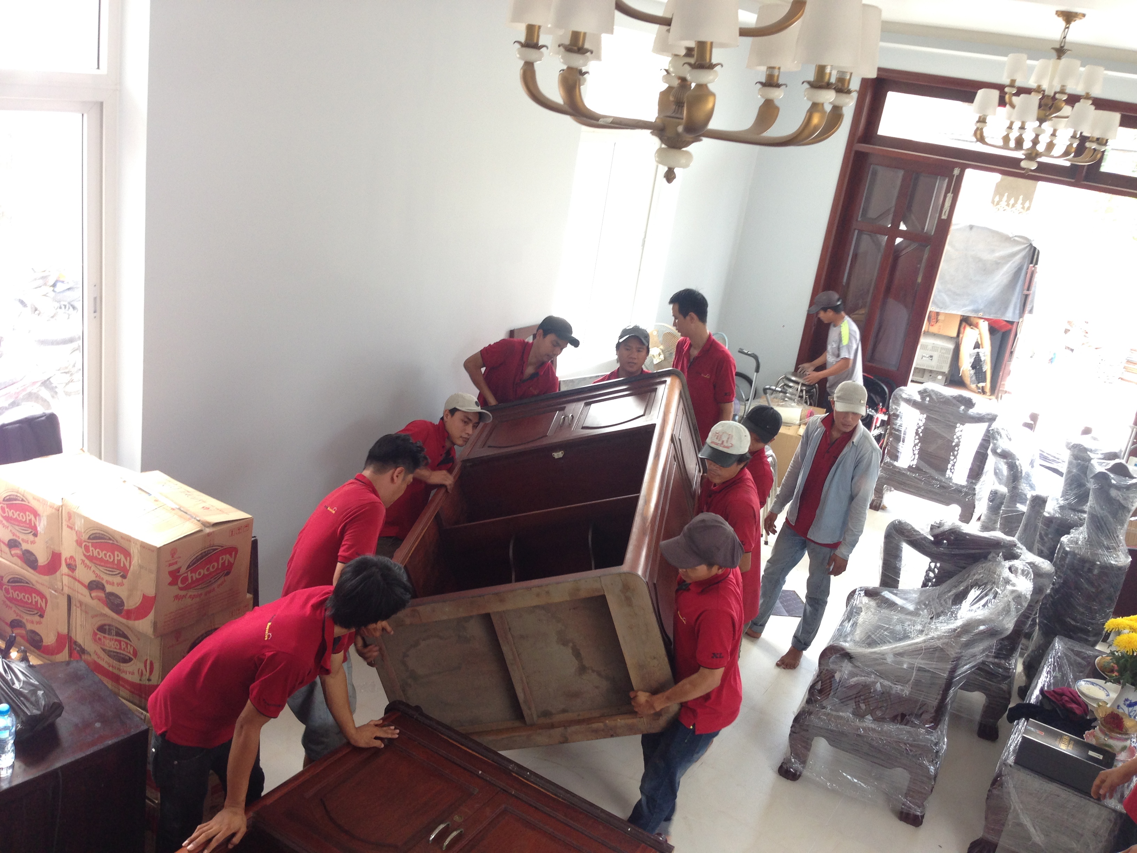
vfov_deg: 42.9
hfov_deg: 55.4
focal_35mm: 33
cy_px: 426
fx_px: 1084
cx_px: 568
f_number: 2.4
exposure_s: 1/60
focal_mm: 4.12
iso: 64
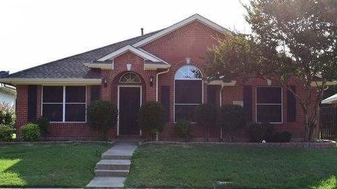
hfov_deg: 38.5
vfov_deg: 22.2
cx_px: 168
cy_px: 89
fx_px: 482
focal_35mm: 54
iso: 400
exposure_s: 1/400
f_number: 11
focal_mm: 34
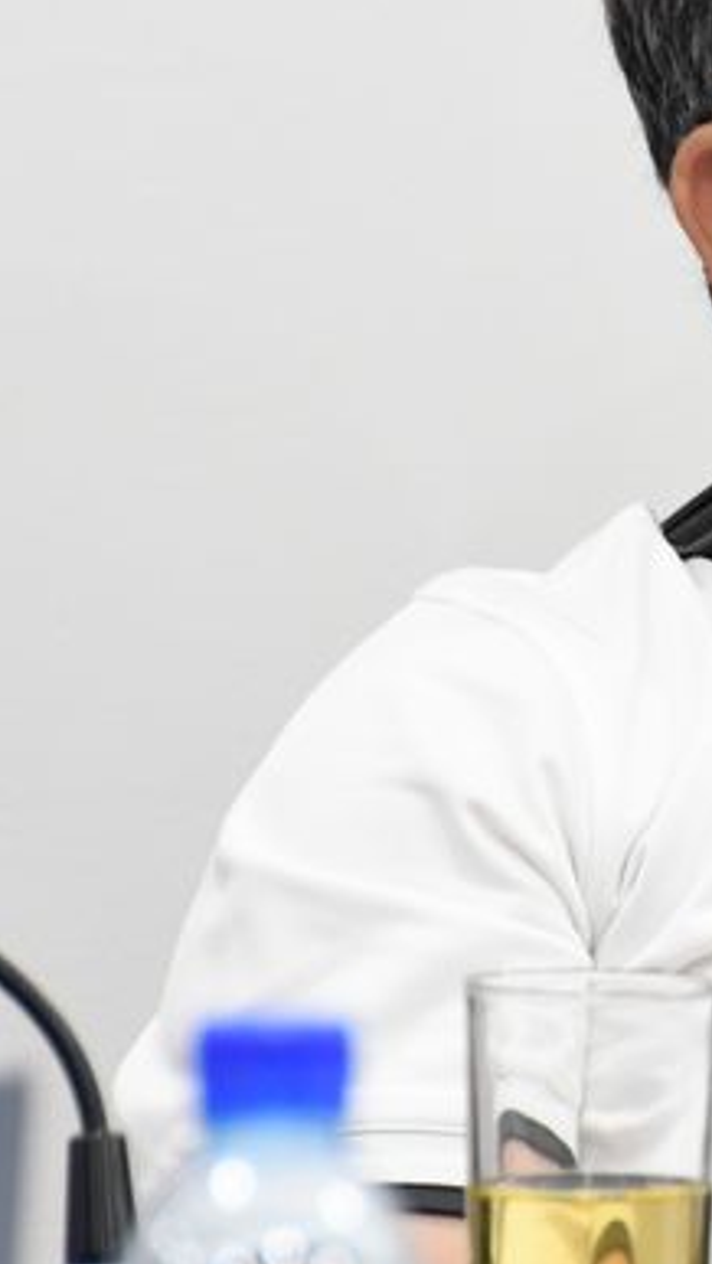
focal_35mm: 767
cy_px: 508
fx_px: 25715
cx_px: 990
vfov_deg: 2.8
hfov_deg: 1.6
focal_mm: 185
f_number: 6
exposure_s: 1/30
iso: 1600
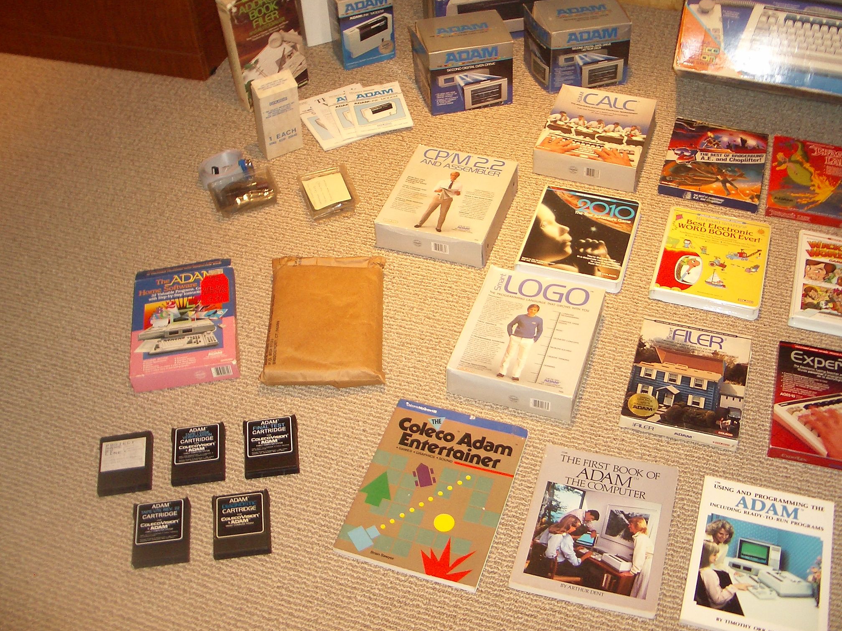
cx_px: 448
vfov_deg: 35.9
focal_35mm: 40
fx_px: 973
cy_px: 272
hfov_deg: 46.8
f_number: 2.6
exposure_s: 1/60
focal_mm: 5.8
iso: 100
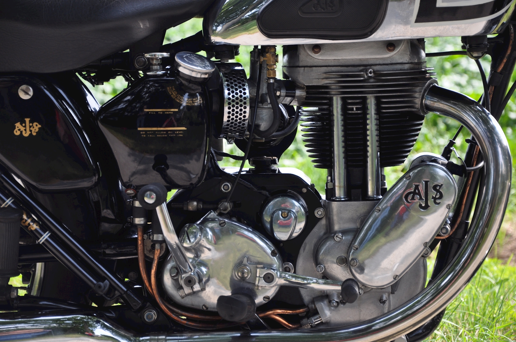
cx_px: 258
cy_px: 171
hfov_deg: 14.9
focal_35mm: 138
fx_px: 1975
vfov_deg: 9.9
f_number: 5.6
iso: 200
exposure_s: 1/160
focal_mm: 92
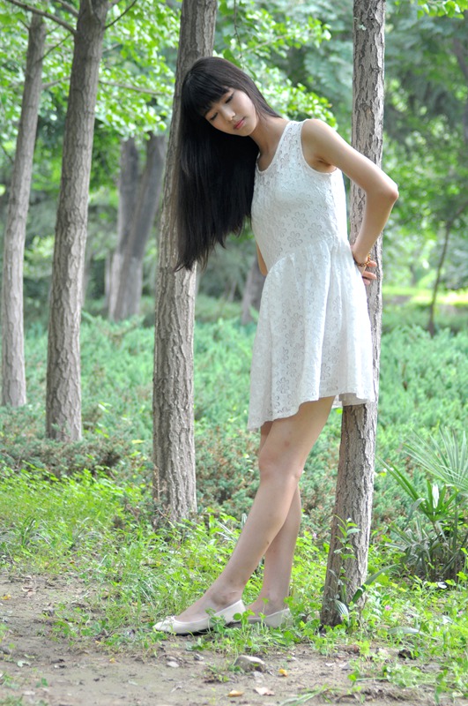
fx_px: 2200
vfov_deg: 18.2
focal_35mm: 112
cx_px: 234
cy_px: 353
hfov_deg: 12.1
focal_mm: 75
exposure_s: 1/100
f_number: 4
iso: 400
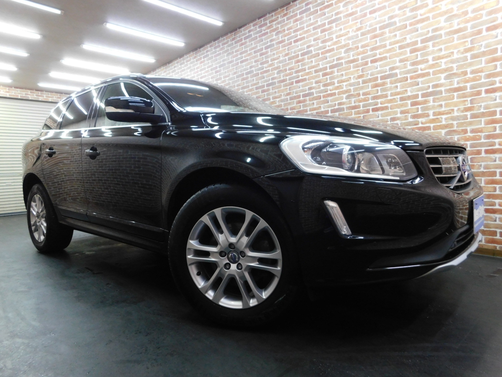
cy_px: 188
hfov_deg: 73.9
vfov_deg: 58.9
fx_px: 334
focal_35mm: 23
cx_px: 251
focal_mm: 4
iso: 360
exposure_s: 1/30
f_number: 3
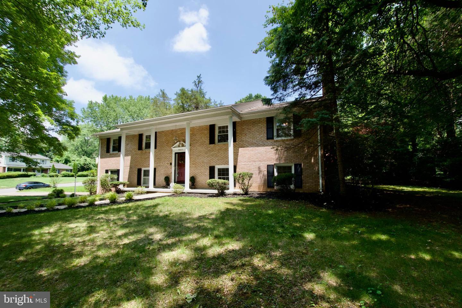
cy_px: 154
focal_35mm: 15
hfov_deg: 100.4
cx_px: 231
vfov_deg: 77.3
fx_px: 192
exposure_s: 1/1600
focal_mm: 10
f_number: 7.1
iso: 800
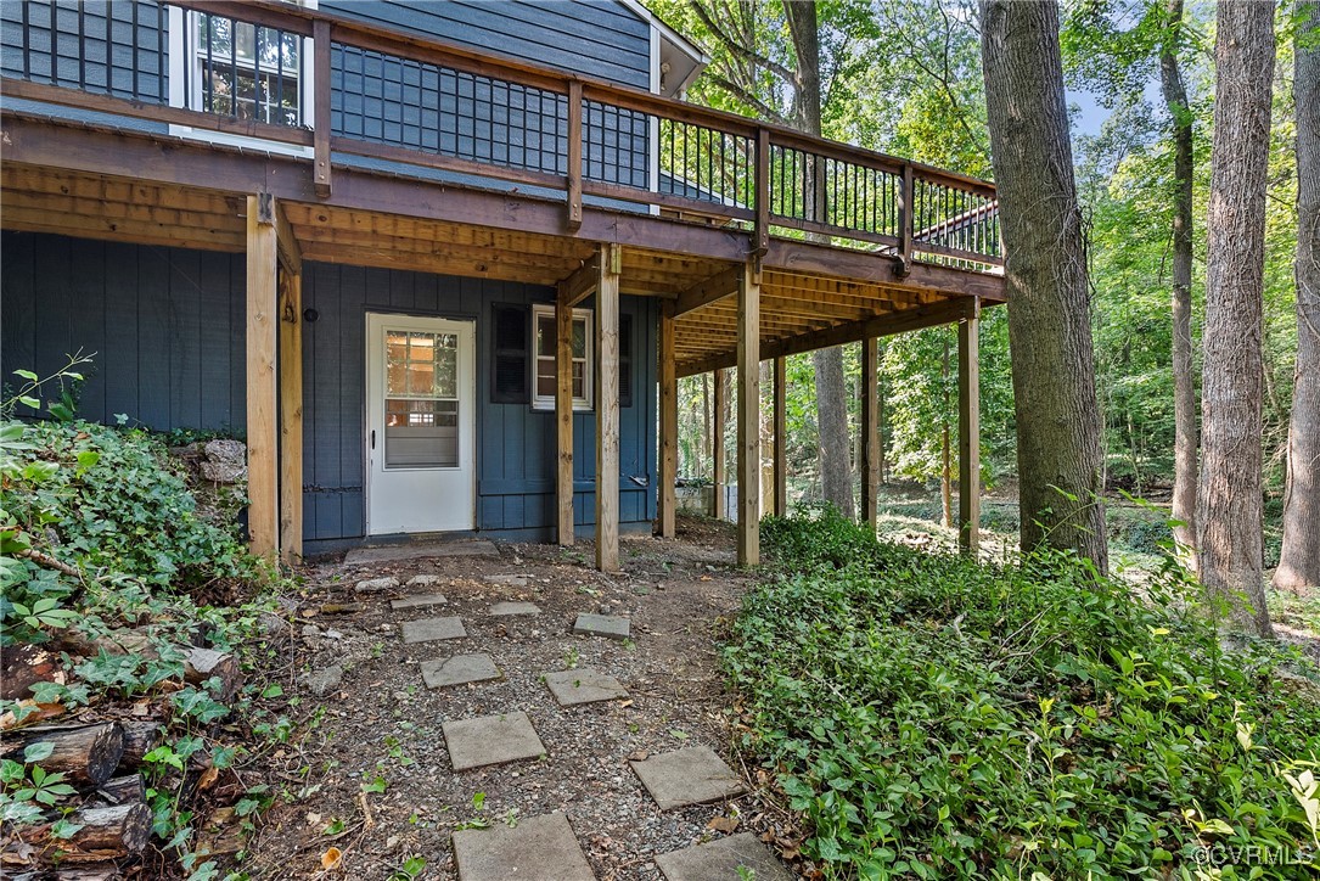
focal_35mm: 16
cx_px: 660
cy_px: 440
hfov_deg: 96.7
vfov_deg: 73.8
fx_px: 587
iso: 800
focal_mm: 16
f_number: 8
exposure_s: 1/4
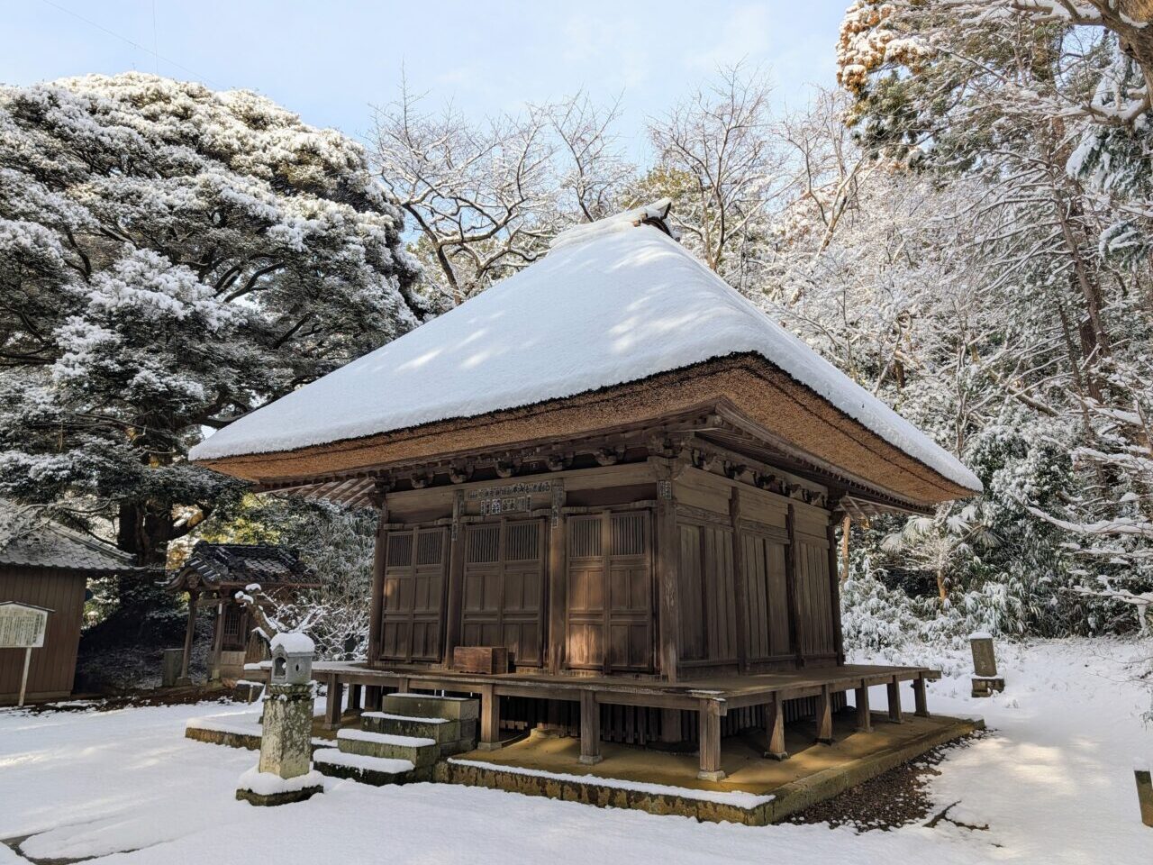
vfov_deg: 56.8
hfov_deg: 71.6
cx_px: 576
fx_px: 799
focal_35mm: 24
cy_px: 432
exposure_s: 1/766
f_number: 1.68
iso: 21
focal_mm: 6.9
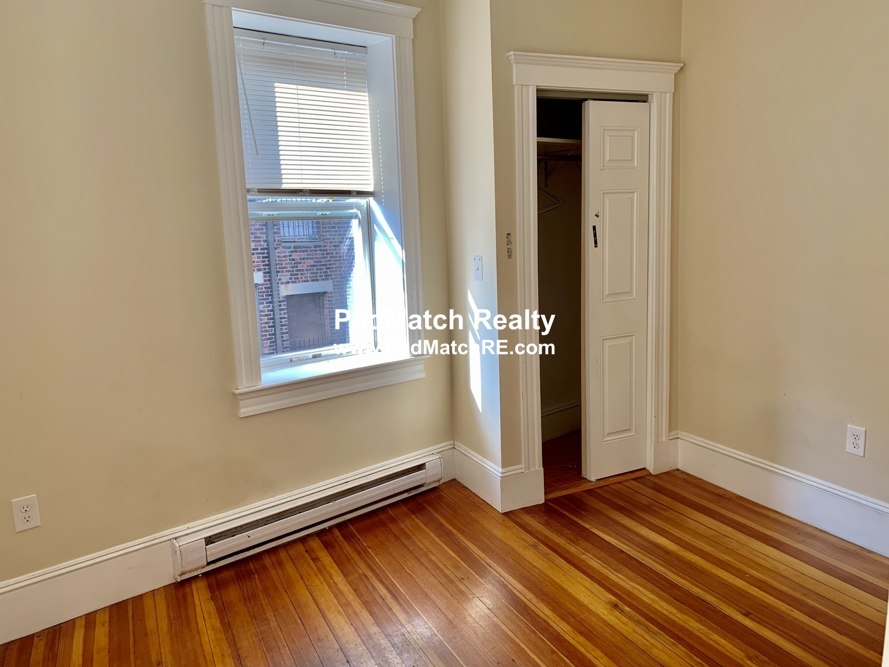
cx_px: 444
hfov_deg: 67.3
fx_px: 668
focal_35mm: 26
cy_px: 334
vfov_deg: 53.1
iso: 25
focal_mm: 4.25
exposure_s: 1/140
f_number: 1.8
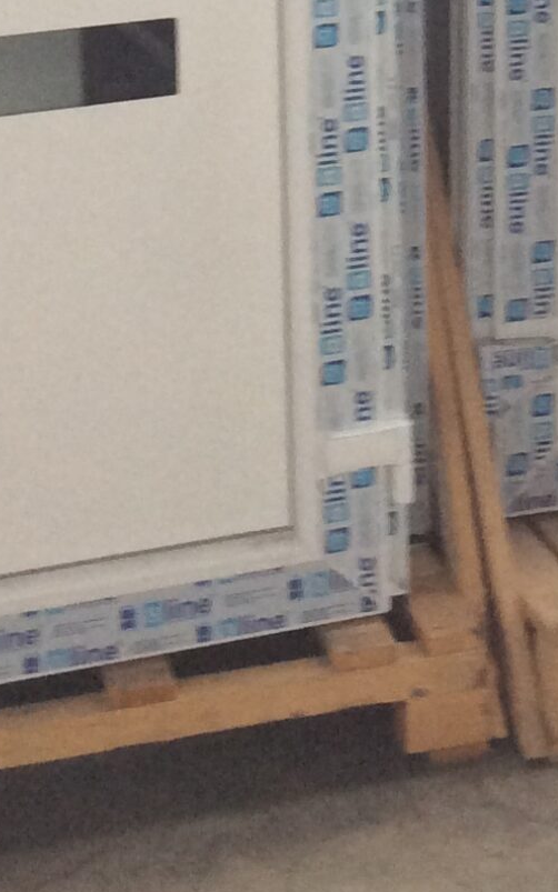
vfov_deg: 17.3
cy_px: -453
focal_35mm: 108
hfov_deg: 12.1
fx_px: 2627
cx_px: 478
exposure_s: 1/25
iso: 80
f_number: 2.4
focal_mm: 3.3
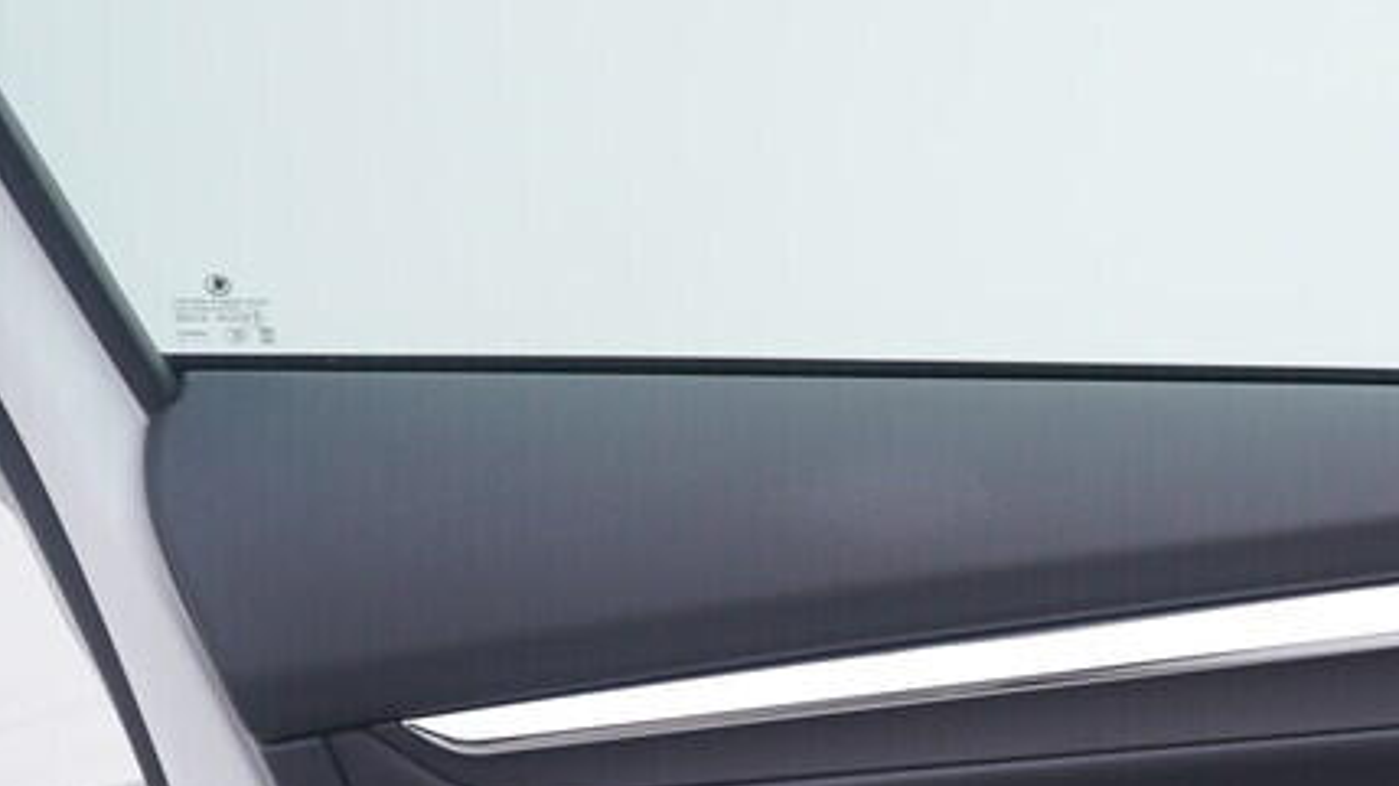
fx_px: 3338
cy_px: 876
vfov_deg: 13.2
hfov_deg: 22.0
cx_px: 1663
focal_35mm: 90
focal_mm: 24
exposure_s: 1/60
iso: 125
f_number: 3.5
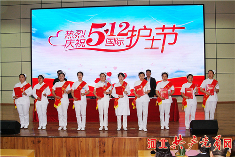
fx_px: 235
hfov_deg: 53.1
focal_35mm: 36
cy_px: 78
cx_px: 118
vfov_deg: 36.9
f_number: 5.6
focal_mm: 24
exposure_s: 1/125
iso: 800
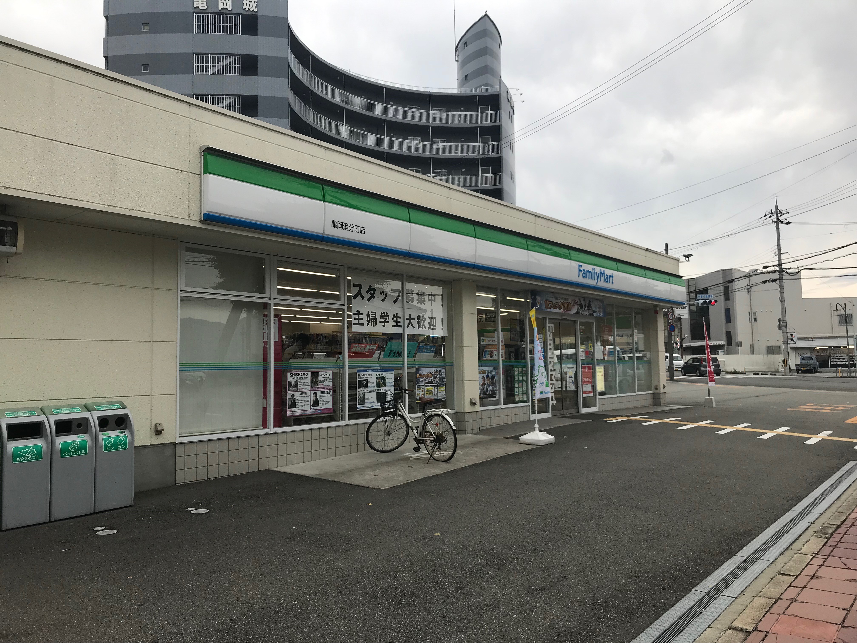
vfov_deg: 49.7
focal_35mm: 28
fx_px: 693
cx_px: 428
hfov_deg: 63.4
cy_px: 322
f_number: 1.8
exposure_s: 1/573
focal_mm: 3.99
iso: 20
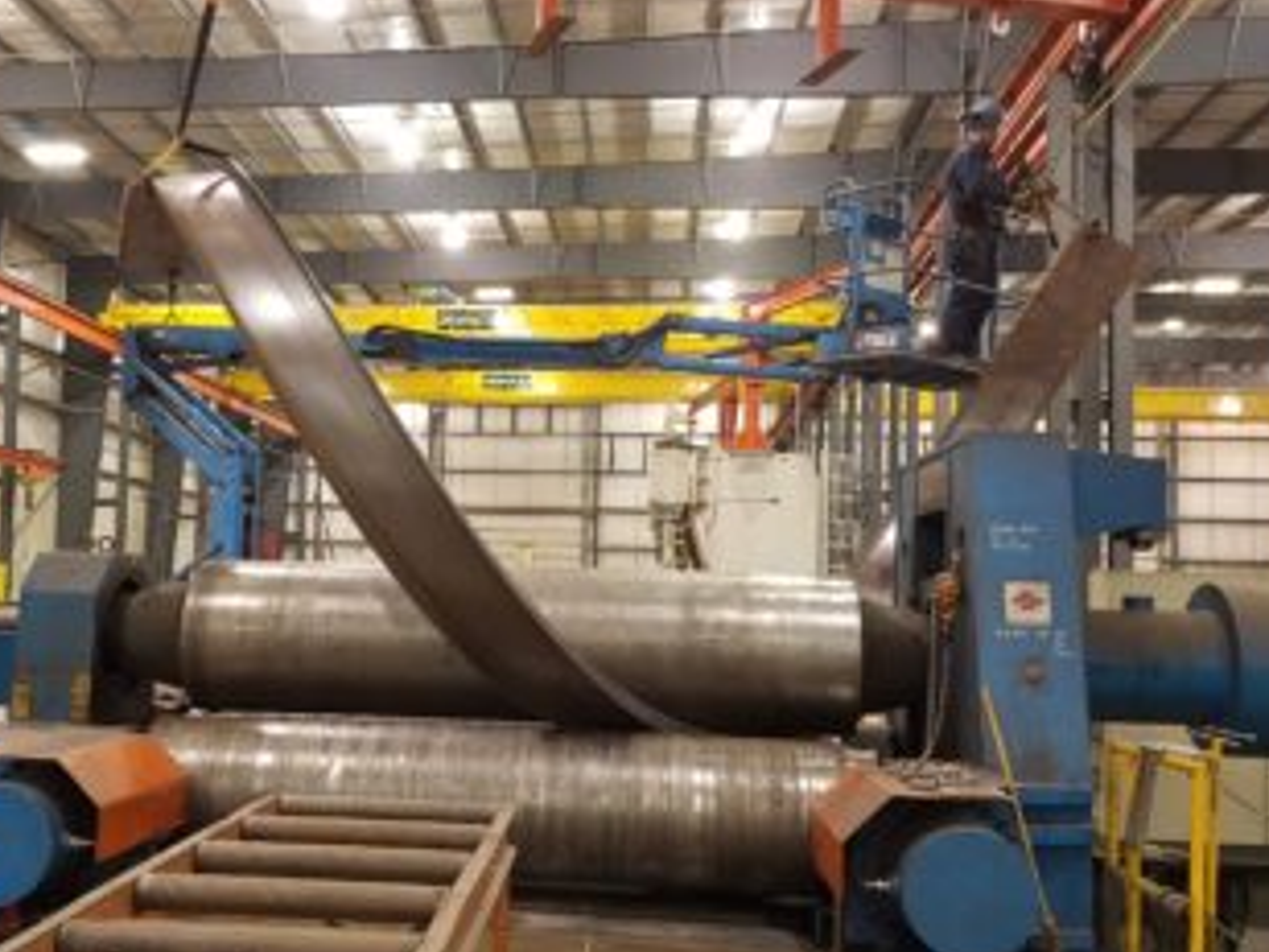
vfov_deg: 37.7
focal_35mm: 38
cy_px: 486
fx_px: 1393
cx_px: 470
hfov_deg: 48.5
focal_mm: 4.2
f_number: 1.7
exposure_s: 1/40
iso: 160
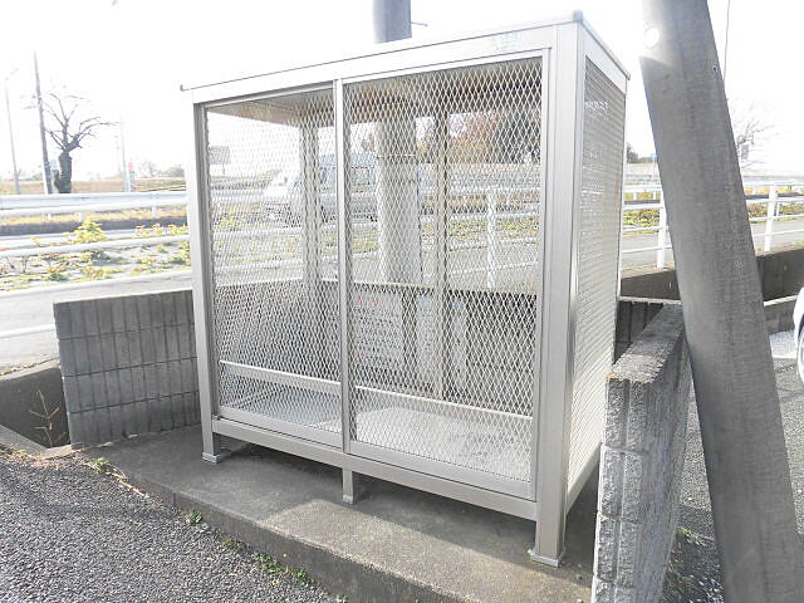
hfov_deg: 71.6
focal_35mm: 24
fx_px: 557
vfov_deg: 56.8
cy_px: 302
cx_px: 402
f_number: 3.1
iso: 100
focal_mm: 4.3
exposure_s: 1/320
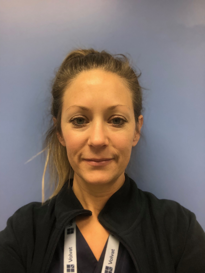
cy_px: 136
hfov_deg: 44.2
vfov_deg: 56.8
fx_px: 252
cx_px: 102
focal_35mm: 32
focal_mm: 2.87
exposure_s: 1/33
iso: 100
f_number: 2.2
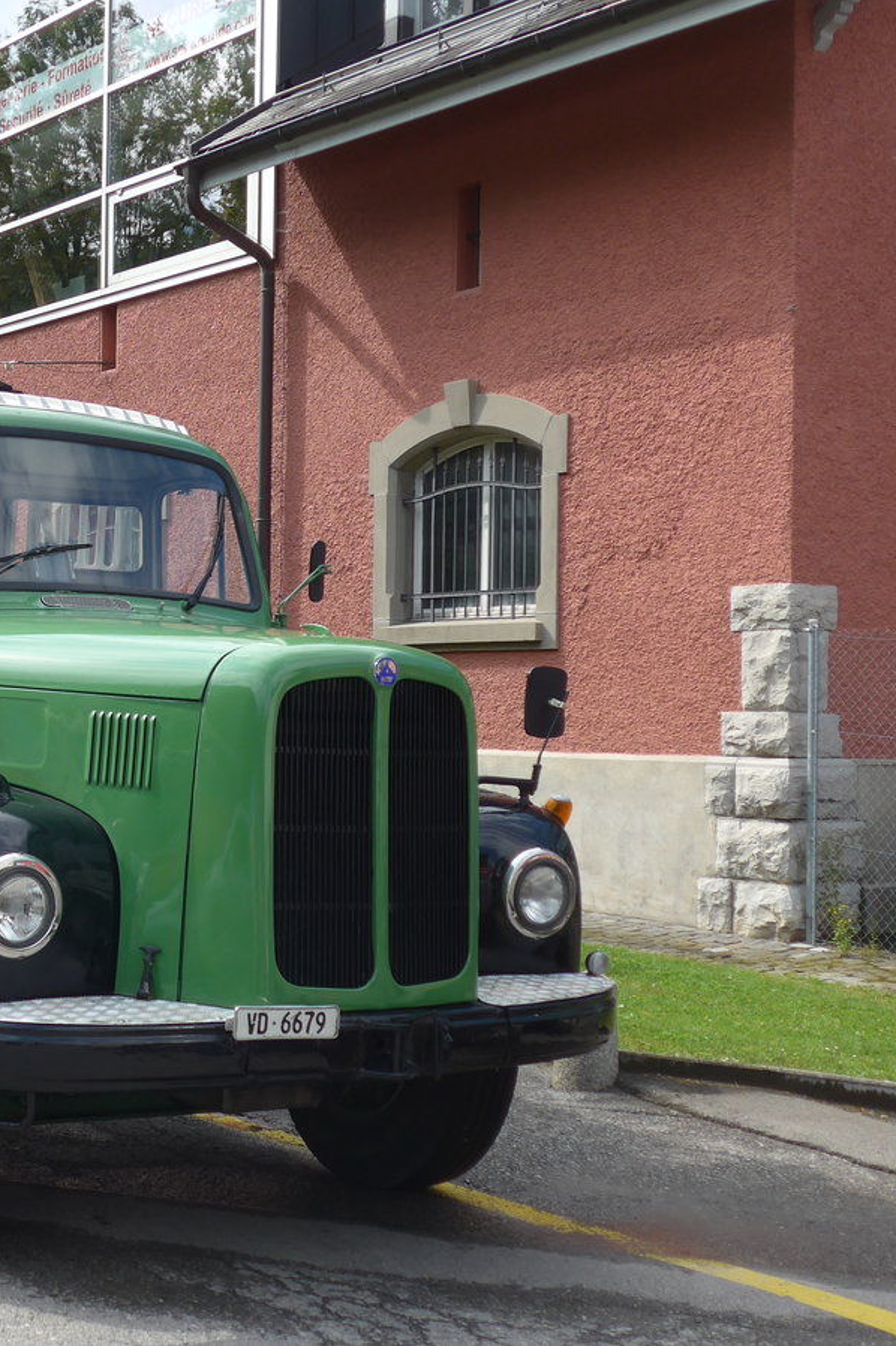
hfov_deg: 22.9
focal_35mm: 57
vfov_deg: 35.1
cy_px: 673
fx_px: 2129
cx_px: 9
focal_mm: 8.4
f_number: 2.8
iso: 80
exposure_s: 1/800
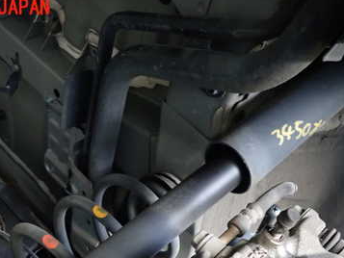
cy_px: 213
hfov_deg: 44.8
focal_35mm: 42
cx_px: 164
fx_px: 418
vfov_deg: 33.2
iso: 320
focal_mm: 4.5
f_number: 2
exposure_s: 1/30
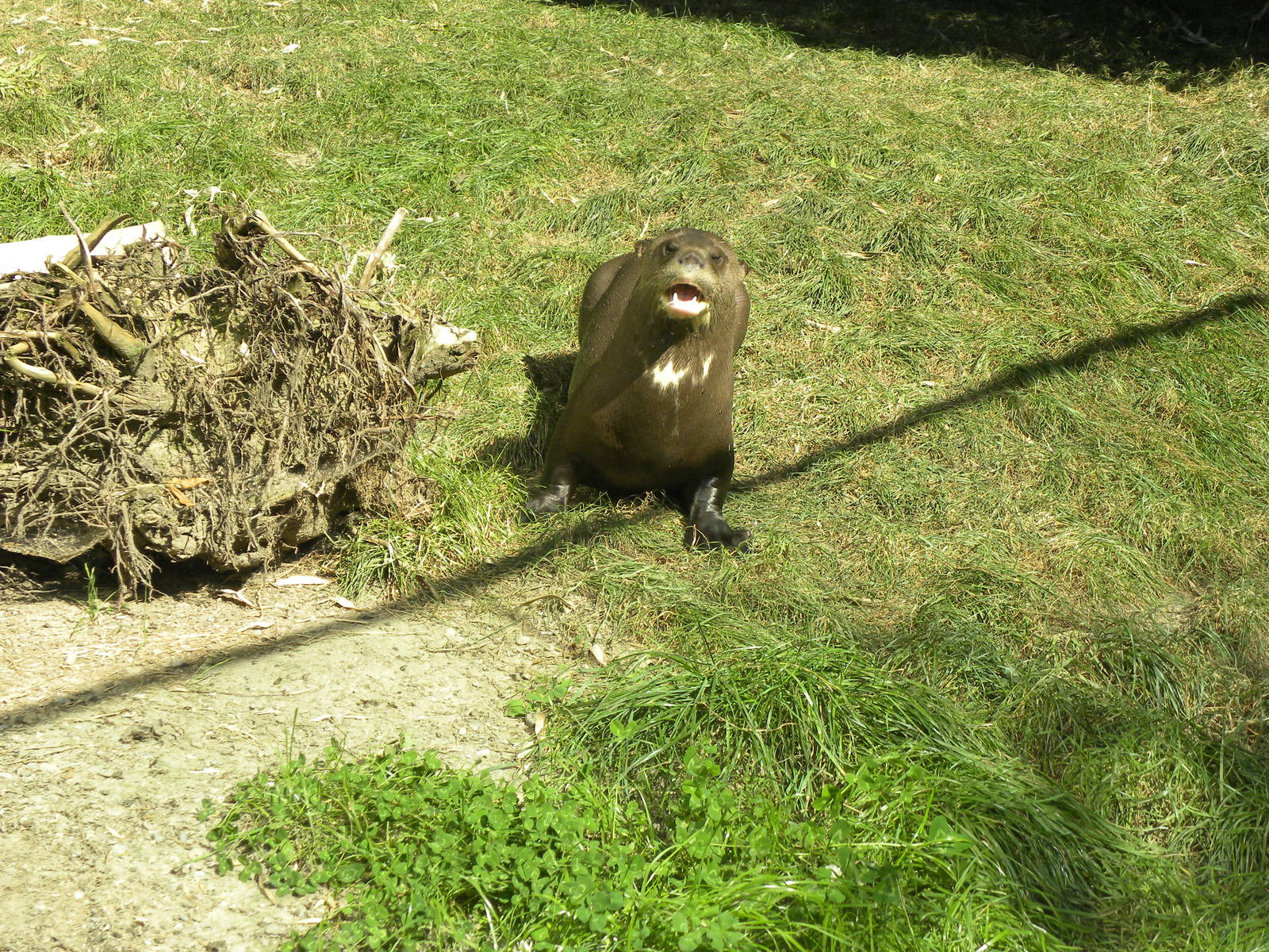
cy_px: 476
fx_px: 3116
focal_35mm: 85
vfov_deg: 17.4
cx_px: 634
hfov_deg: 23.0
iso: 64
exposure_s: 1/181
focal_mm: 15.1
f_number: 4.5
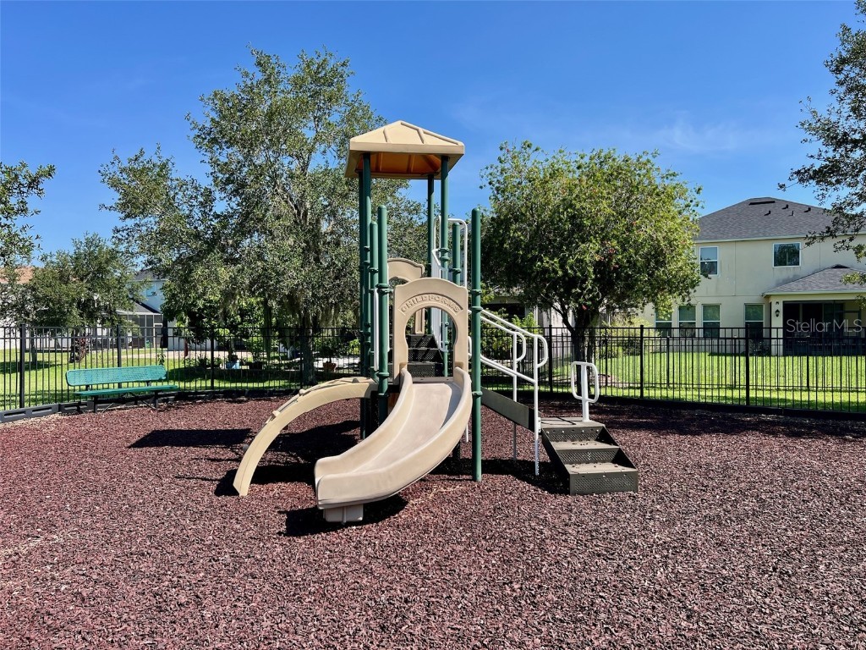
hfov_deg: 67.3
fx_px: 650
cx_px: 433
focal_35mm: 26
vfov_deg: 53.1
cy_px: 325
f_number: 1.5
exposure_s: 1/2513
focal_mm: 5.7
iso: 50
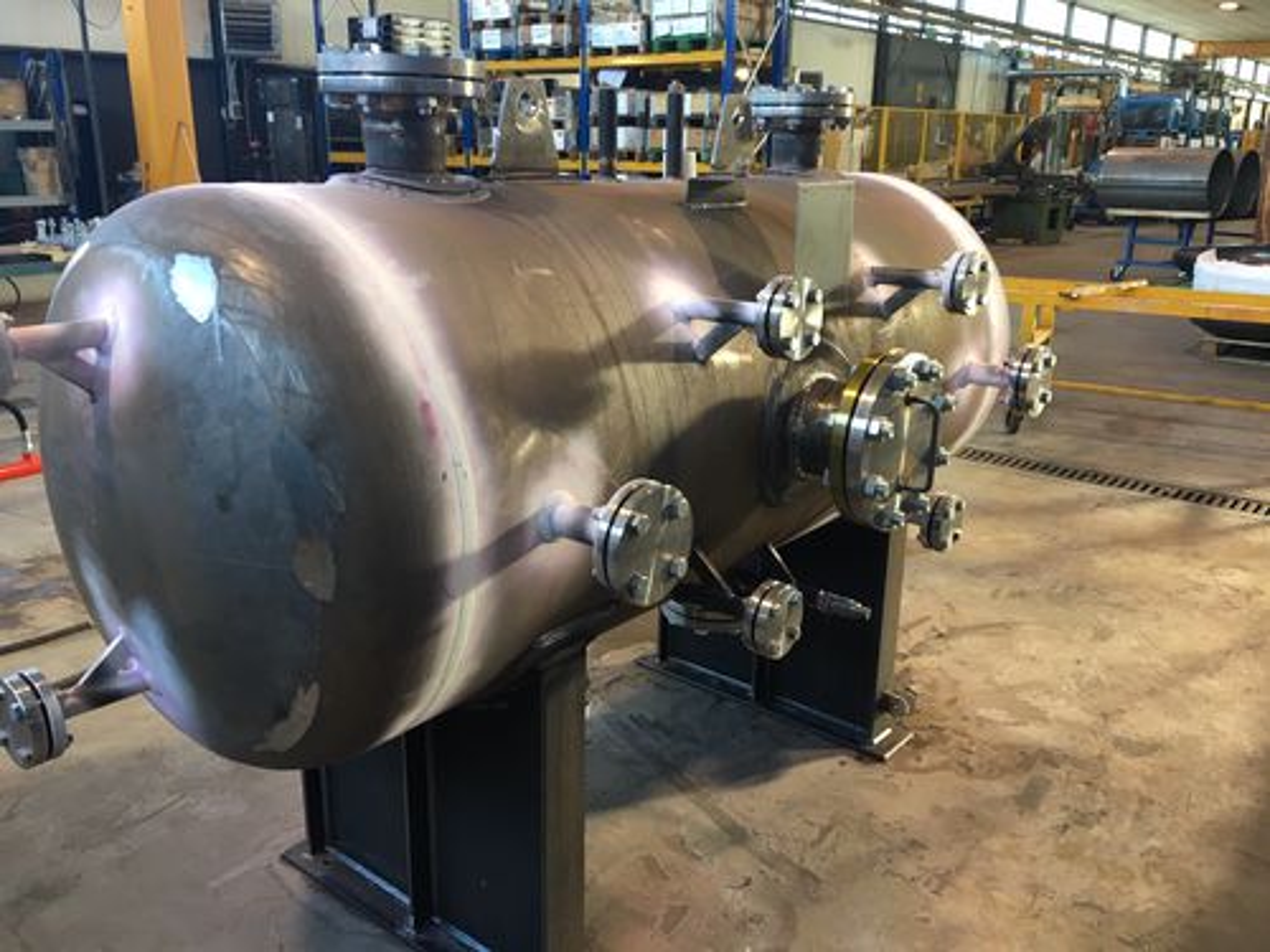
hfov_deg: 61.7
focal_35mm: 29
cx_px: 635
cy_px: 476
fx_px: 1064
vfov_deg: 48.2
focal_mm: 4.15
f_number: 2.2
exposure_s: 1/33
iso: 80
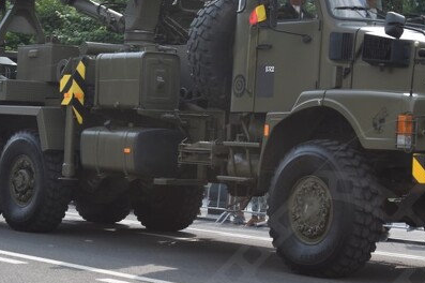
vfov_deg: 12.3
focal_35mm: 111
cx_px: 168
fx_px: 1309
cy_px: 84
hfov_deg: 18.4
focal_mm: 24
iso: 100
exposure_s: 1/200
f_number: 7.1
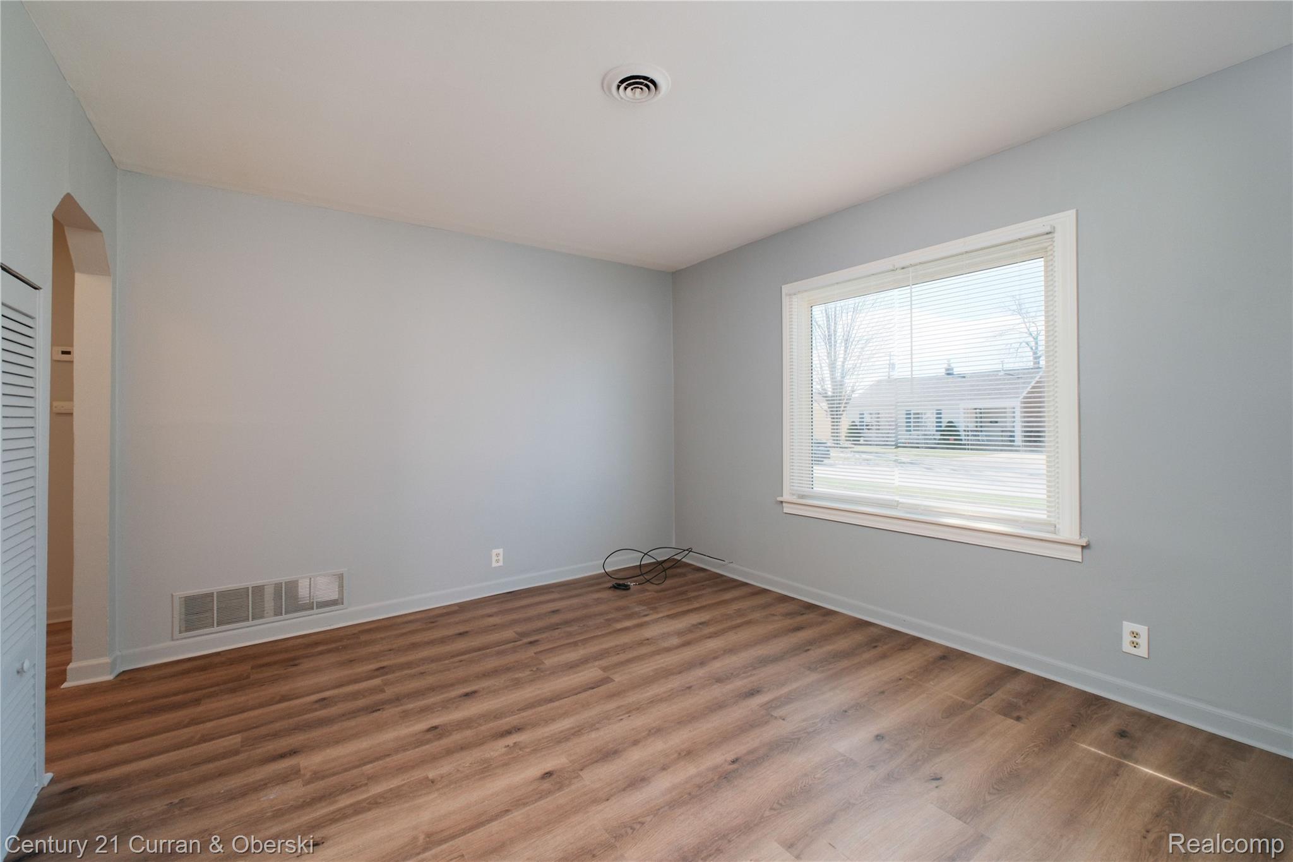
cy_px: 431
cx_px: 646
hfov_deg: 100.4
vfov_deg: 77.3
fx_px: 539
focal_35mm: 15
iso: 500
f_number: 7.1
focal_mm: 10
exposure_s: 1/125
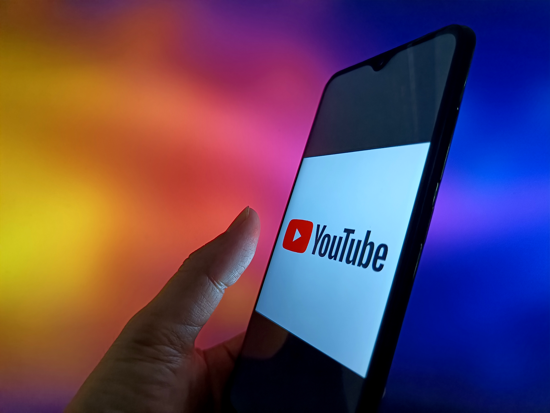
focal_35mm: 23
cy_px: 206
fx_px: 365
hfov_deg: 73.9
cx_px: 275
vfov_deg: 58.9
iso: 1895
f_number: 1.88
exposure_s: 1/50
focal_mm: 5.59
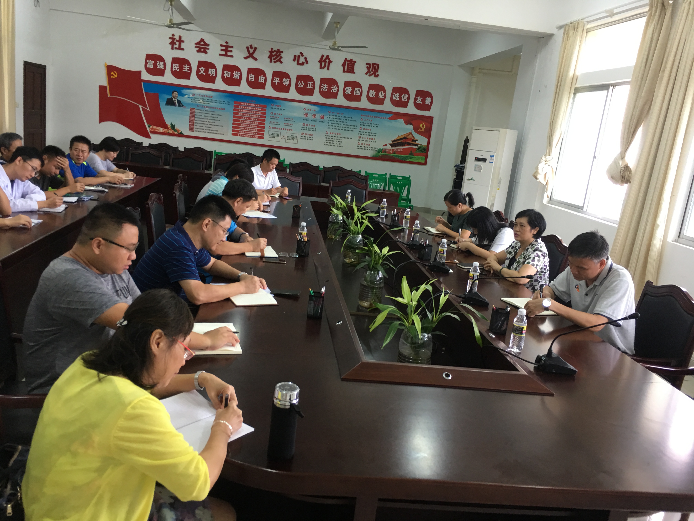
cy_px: 260
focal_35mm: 29
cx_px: 347
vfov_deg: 48.2
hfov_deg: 61.7
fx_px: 581
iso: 50
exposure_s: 1/17
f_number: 2.2
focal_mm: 4.15
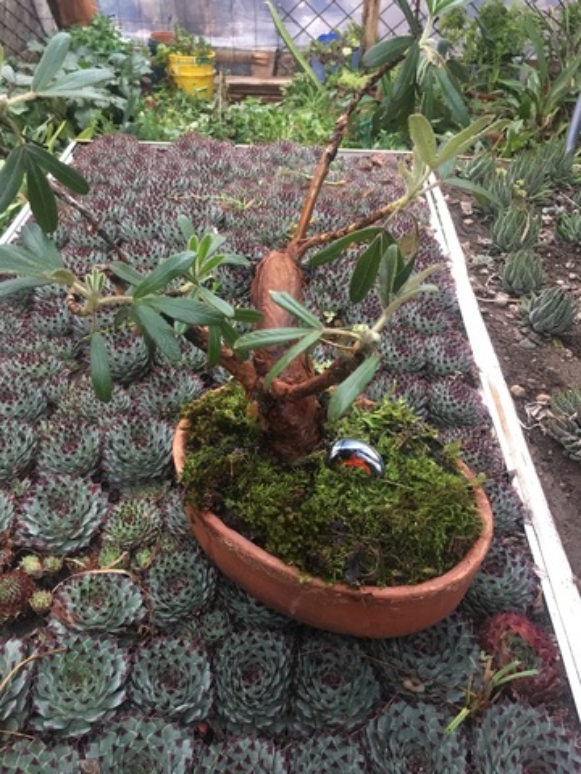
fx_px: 649
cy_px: 387
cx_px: 290
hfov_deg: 48.2
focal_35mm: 29
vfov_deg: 61.7
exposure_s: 1/30
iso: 200
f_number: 2.2
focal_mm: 4.15
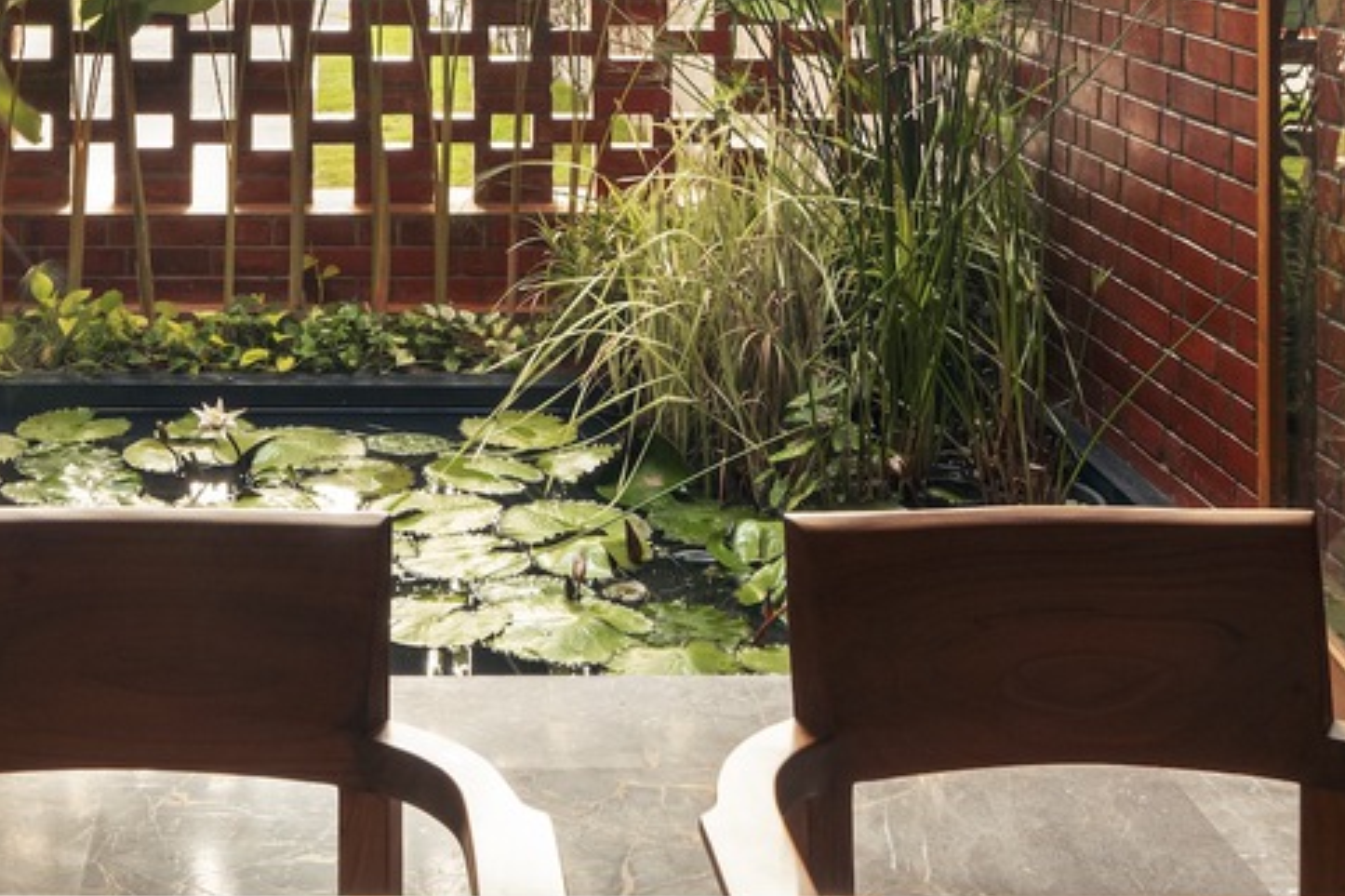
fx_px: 2091
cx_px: 299
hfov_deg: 34.7
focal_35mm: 56
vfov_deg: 22.2
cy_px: -201
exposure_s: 1.3
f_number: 16
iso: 320
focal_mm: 18
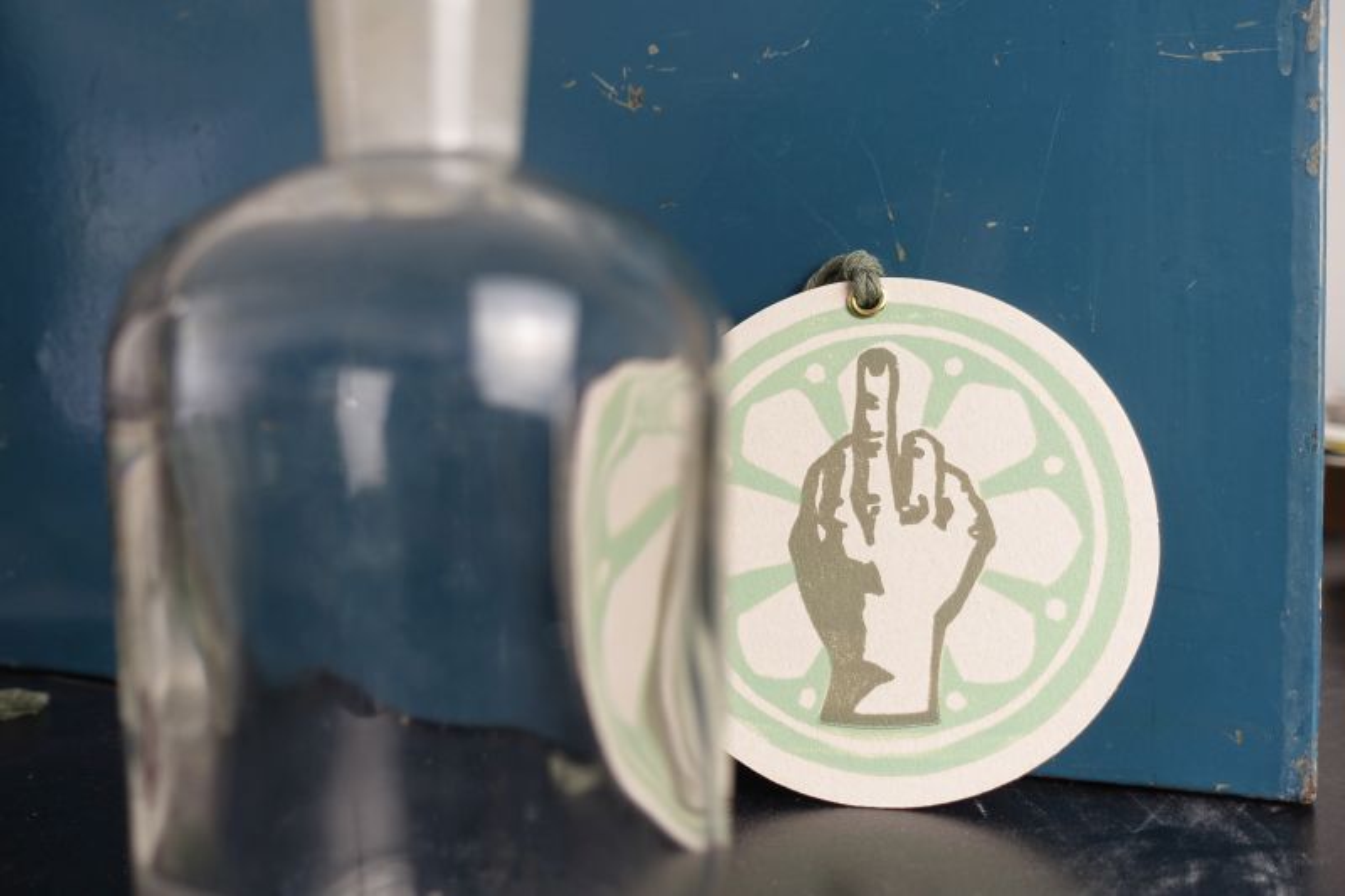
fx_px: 1494
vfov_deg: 33.4
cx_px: 672
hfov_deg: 48.5
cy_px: 448
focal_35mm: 40
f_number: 2.8
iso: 125
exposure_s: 1/40
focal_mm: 14.5
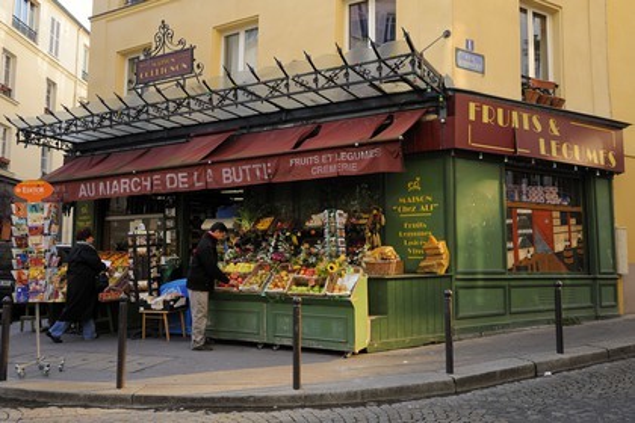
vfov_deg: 42.3
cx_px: 318
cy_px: 212
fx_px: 547
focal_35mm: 31
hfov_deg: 60.3
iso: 400
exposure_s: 1/125
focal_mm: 31
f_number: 9
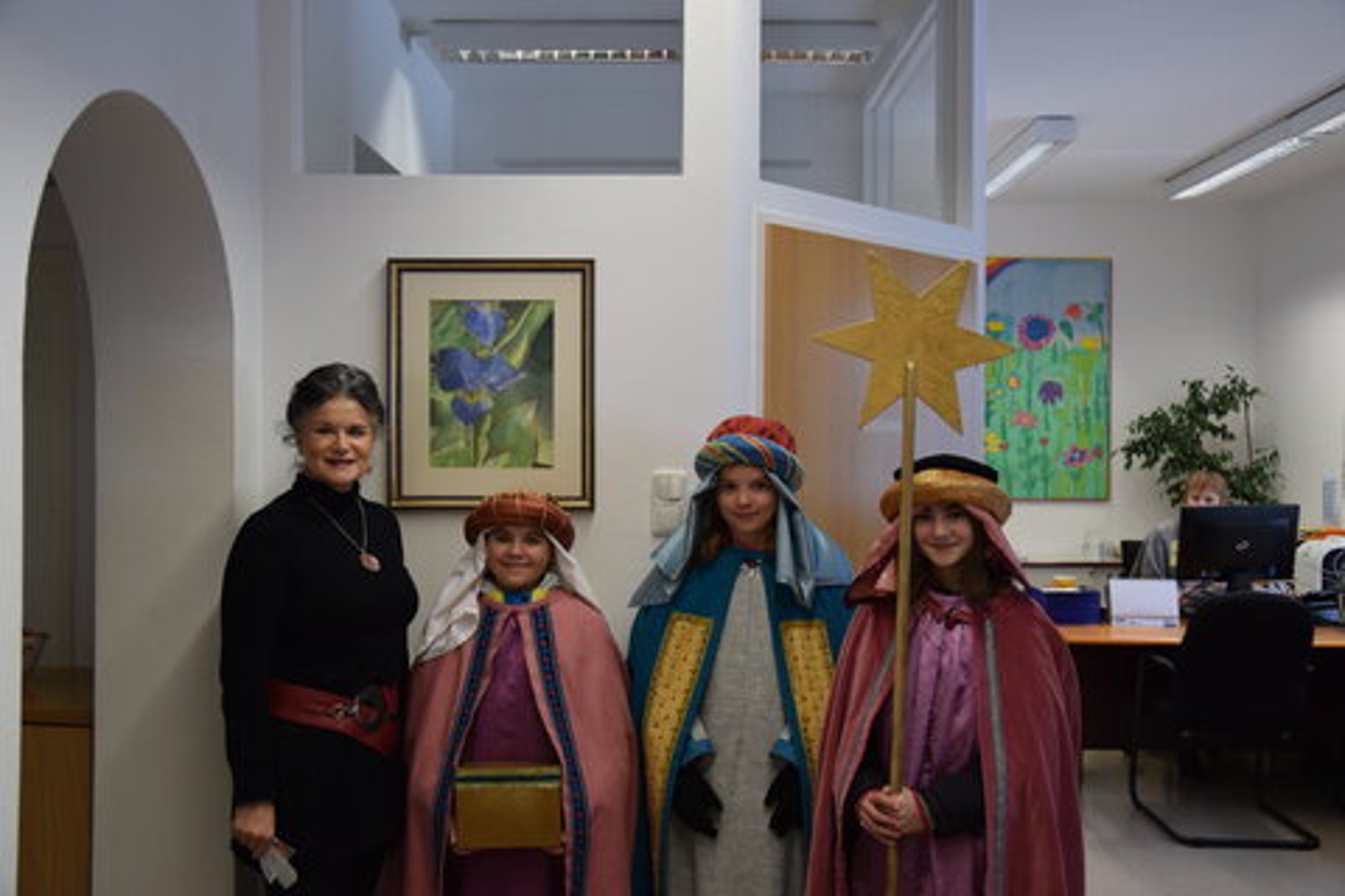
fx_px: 1345
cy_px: 448
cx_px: 672
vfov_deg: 36.9
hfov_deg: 53.1
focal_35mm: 36
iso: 450
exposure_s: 1/60
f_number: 4
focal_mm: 24
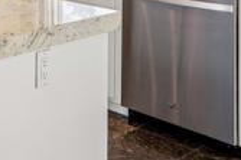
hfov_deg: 22.3
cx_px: -130
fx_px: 488
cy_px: -97
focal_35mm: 73
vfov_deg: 16.5
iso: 125
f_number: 8
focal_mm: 19
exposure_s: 1/30
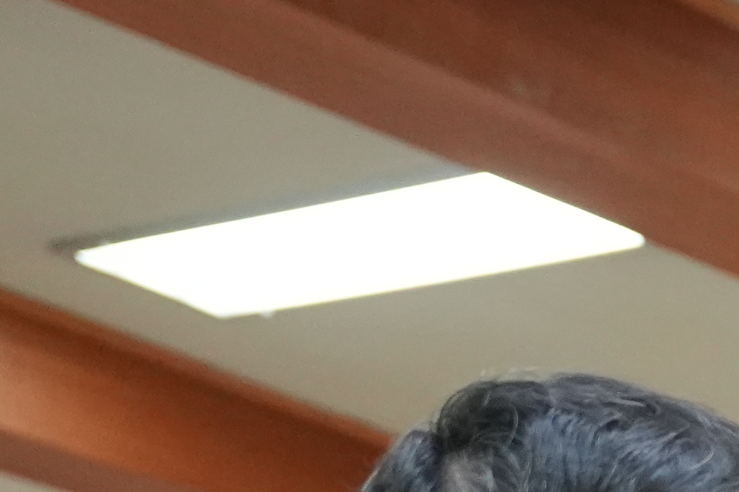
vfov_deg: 5.6
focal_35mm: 225
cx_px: 1791
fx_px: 4618
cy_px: 1625
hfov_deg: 8.4
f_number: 2.8
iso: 3200
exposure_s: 1/250
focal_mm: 33
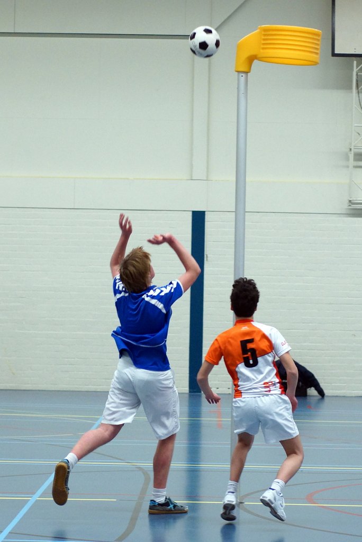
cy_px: 271
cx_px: 181
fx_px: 1130
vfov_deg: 27.0
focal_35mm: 75
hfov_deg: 18.2
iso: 1000
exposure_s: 1/200
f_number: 2.5
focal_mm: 50
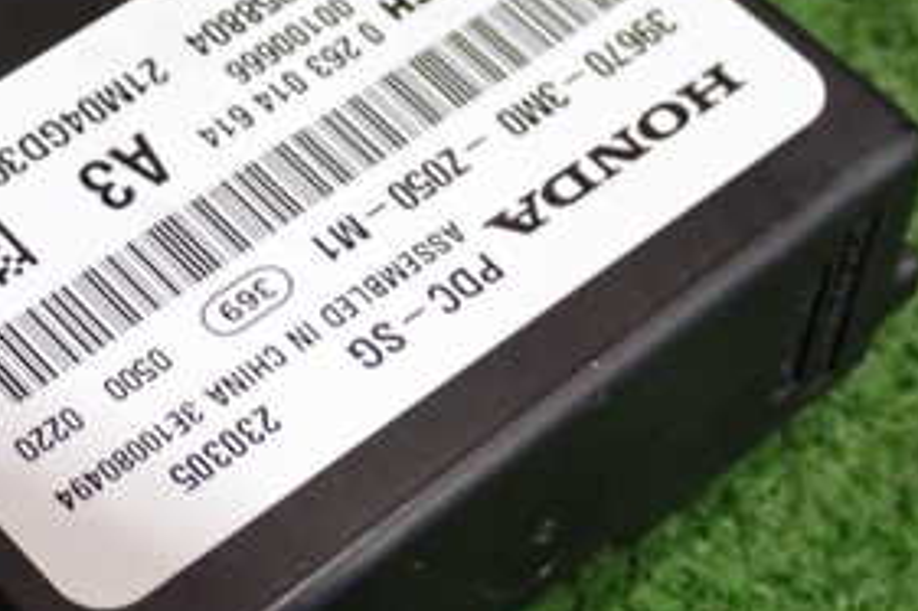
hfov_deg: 18.3
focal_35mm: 111
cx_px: 245
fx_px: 2829
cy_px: 294
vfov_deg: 12.3
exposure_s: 1/40
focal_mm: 9.01
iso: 800
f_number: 3.2
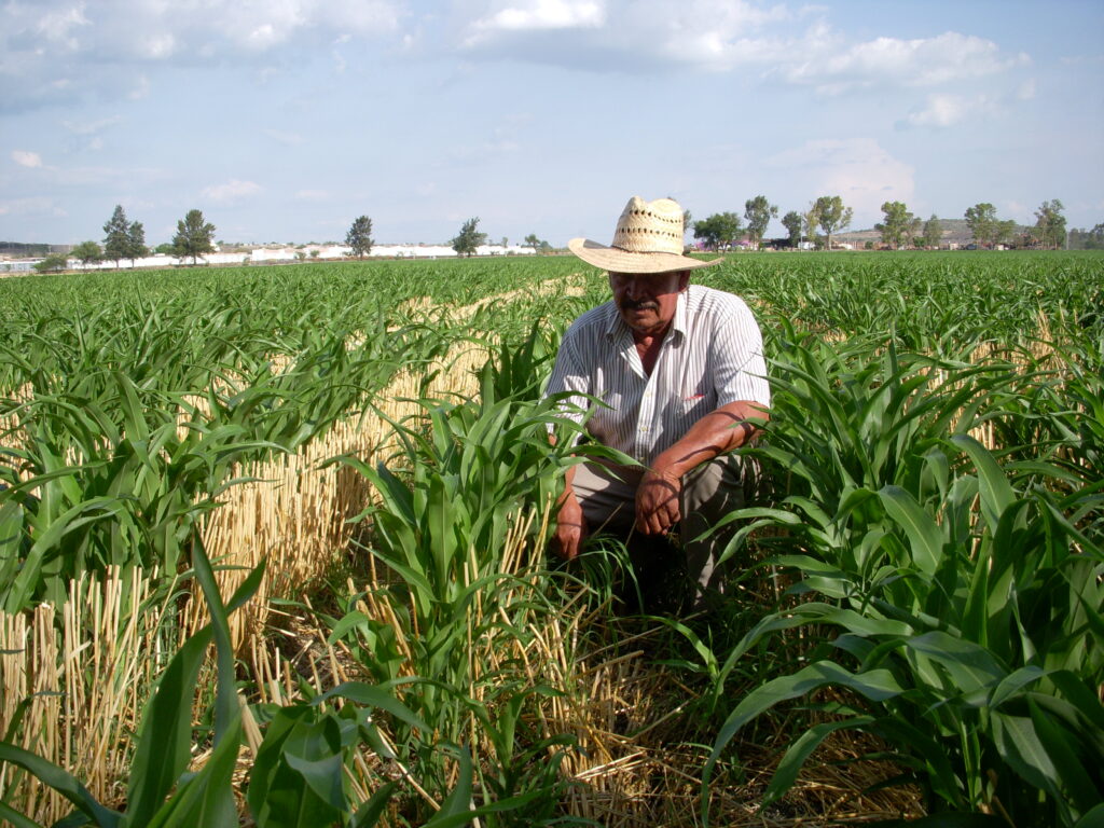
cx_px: 552
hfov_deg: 49.0
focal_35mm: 38
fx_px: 1212
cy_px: 414
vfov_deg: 37.7
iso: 100
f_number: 3.3
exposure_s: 1/800
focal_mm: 6.3
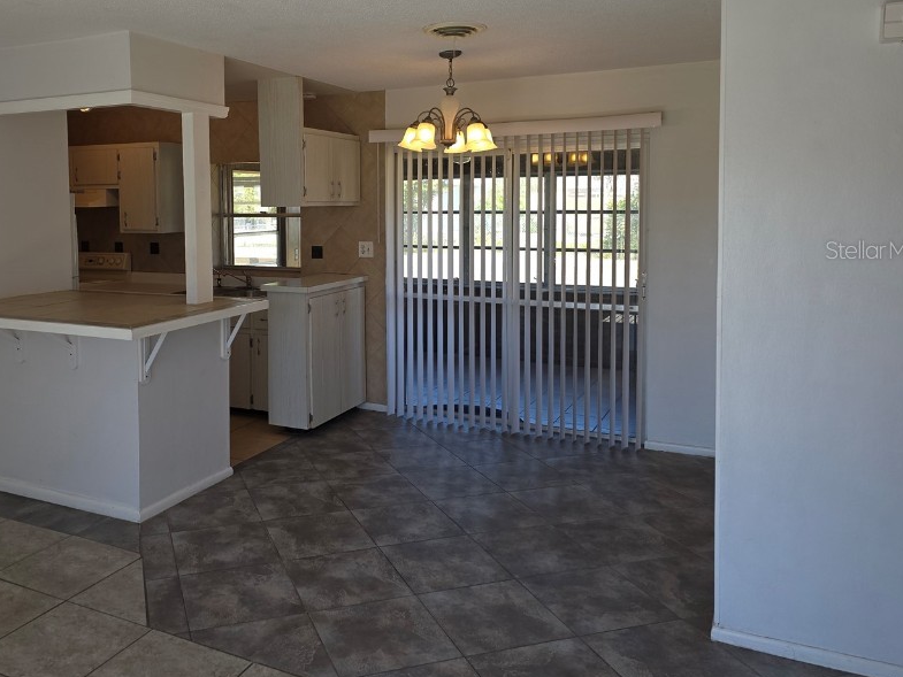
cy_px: 249
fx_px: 783
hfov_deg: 59.3
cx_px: 345
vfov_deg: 46.4
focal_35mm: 30
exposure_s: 1/60
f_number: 1.7
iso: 16
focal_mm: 6.3
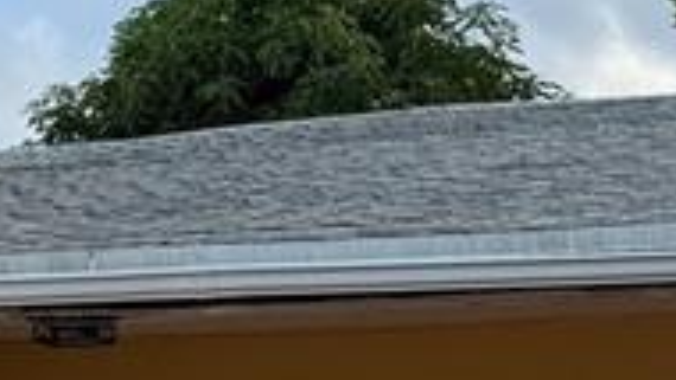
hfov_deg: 13.0
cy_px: 508
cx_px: 203
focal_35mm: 165
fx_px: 2958
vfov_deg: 7.3
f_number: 1.78
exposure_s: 1/1553
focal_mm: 6.76
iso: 80
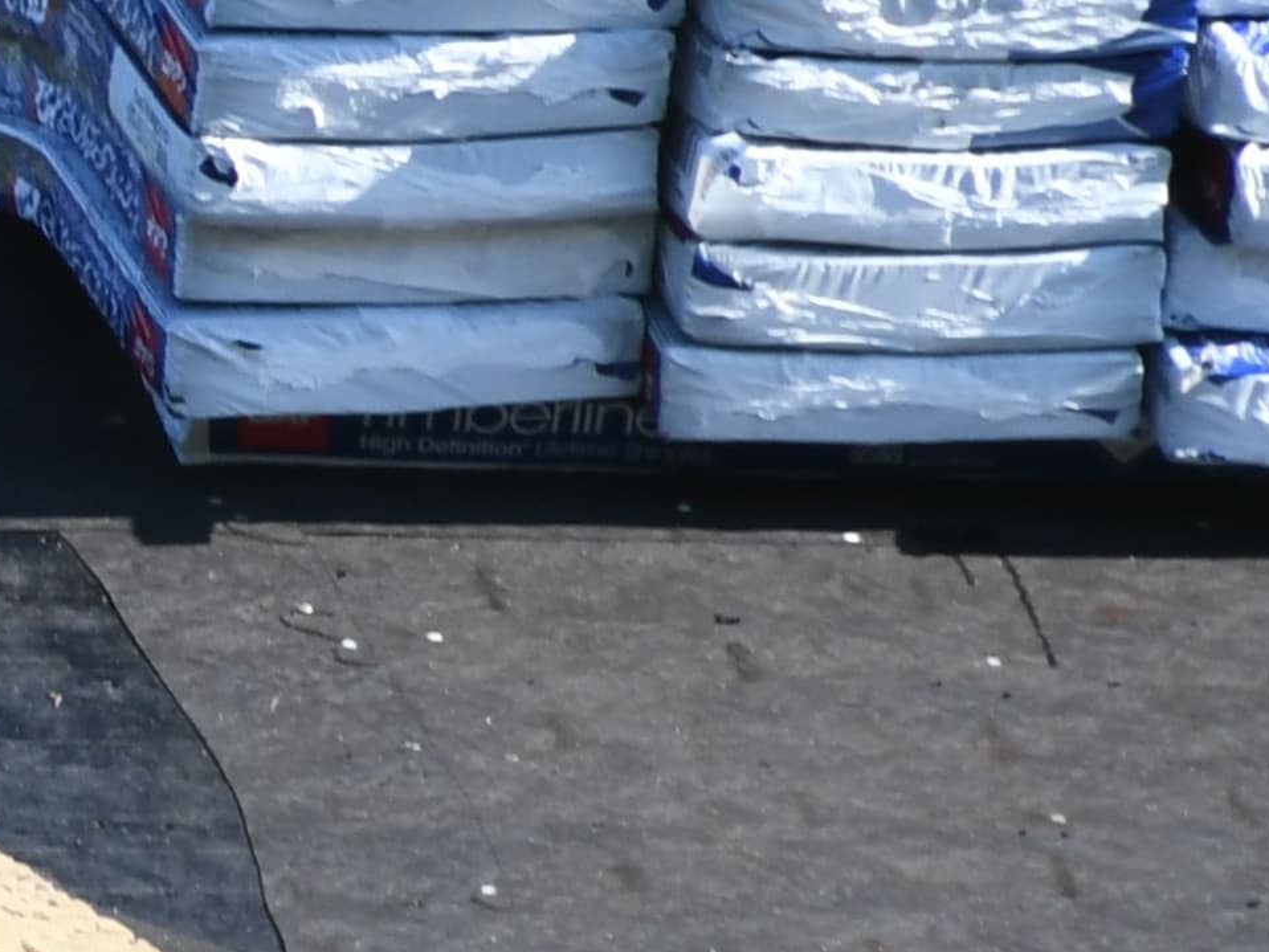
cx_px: -1162
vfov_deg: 0.6
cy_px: 424
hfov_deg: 0.8
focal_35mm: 2347
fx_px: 86061
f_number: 9
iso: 250
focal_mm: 280
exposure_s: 1/320
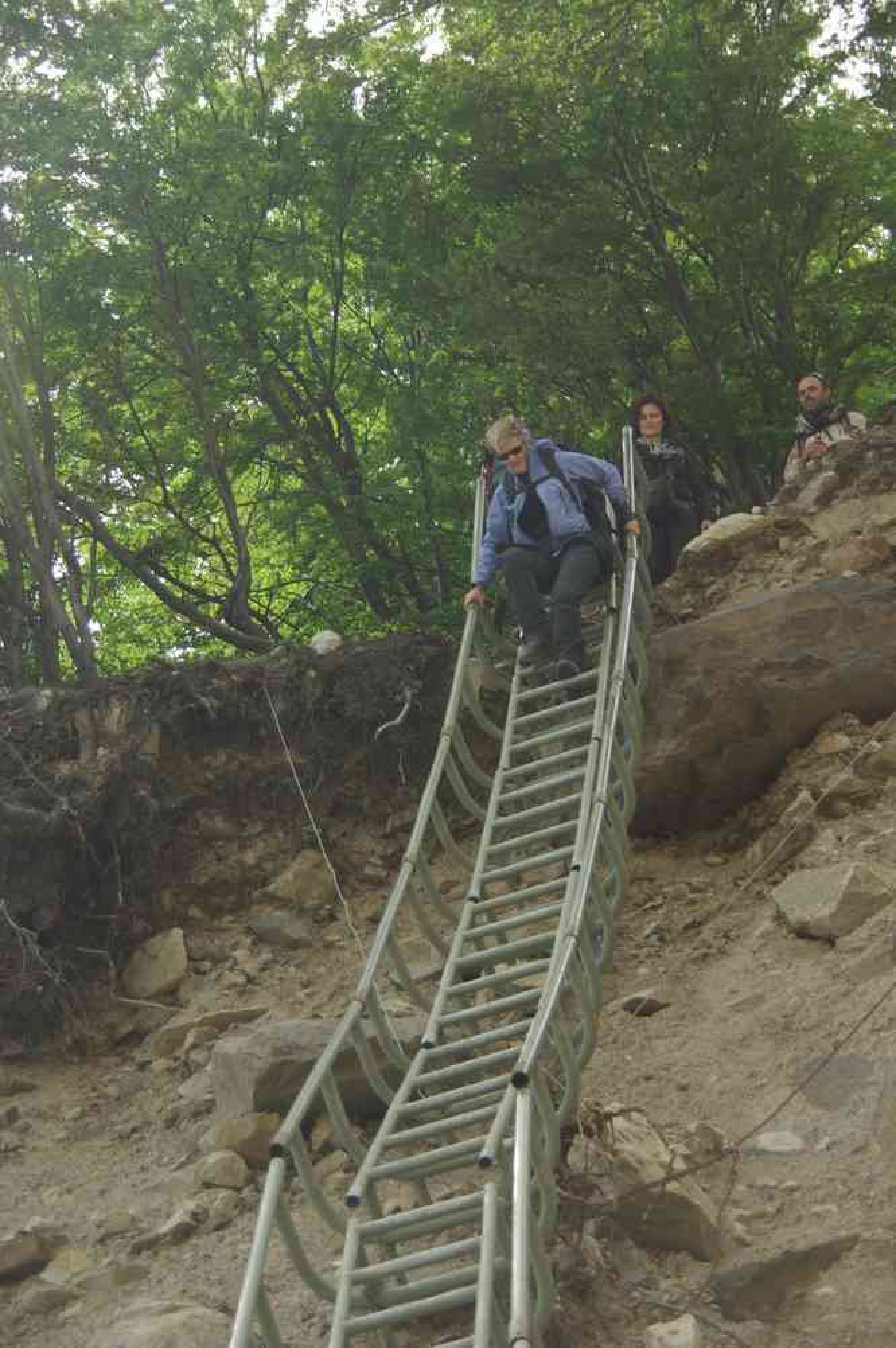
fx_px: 3647
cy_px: 674
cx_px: 448
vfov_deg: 20.9
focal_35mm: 98
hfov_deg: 14.0
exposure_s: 1/125
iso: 100
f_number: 5.6
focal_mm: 65
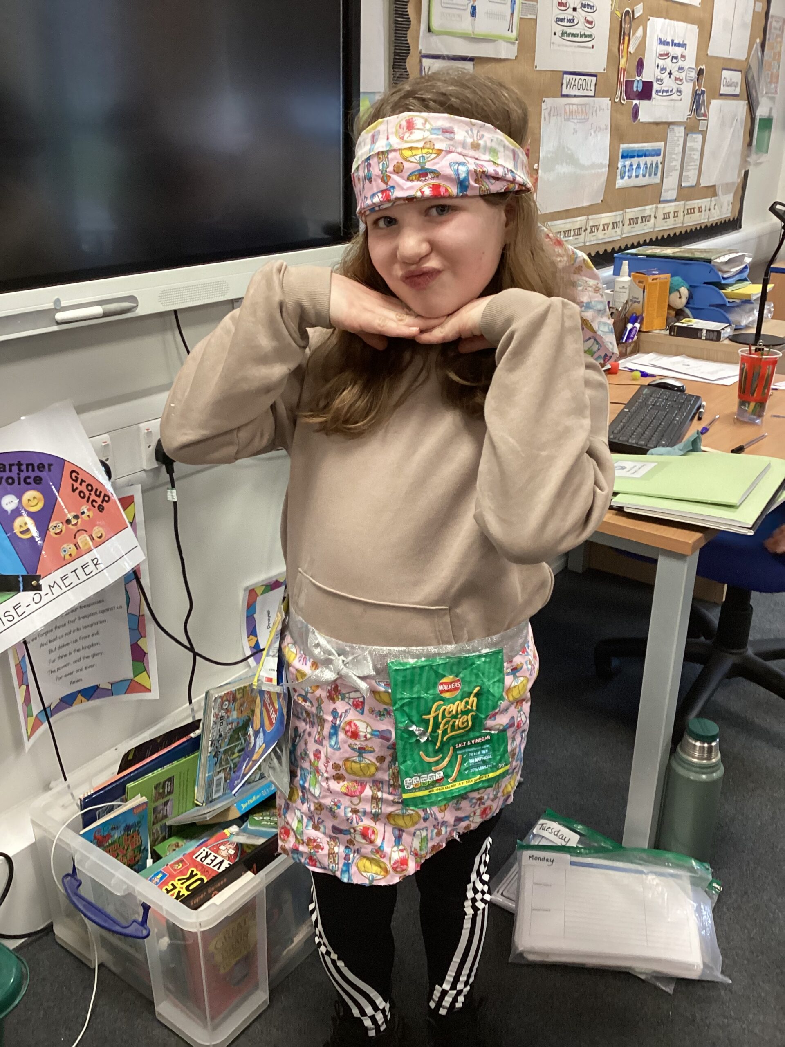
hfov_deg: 45.4
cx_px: 392
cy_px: 524
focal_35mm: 31
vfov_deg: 58.4
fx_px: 937
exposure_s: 1/60
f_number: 2.4
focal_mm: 3.3
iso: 200
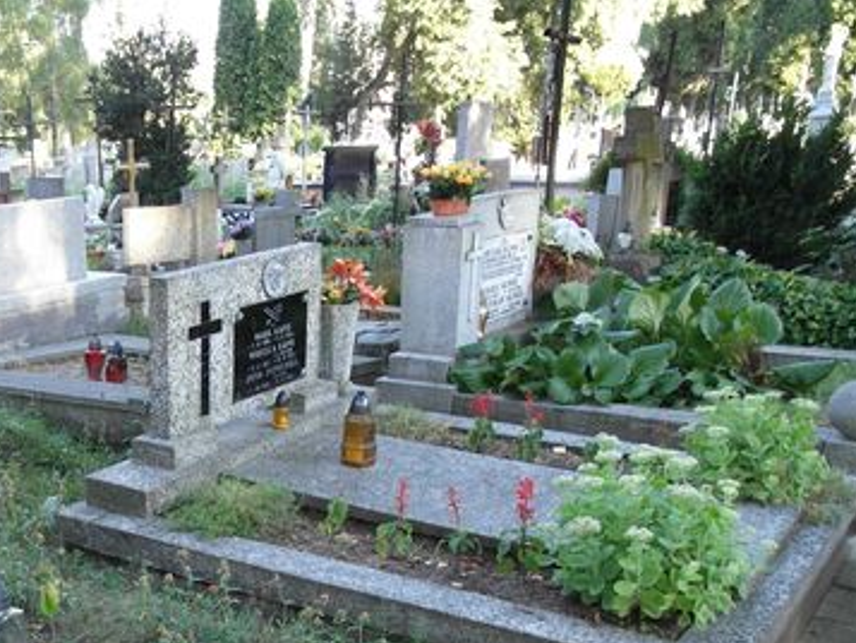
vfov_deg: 32.8
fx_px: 1064
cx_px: 141
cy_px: 497
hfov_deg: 41.5
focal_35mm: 43
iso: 100
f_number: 2.5
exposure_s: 1/45
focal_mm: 5.2
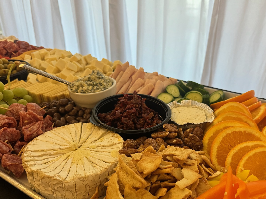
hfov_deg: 53.9
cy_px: 139
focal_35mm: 34
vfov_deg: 41.0
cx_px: 146
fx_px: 261
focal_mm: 6.76
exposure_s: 1/60
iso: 400
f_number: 1.78
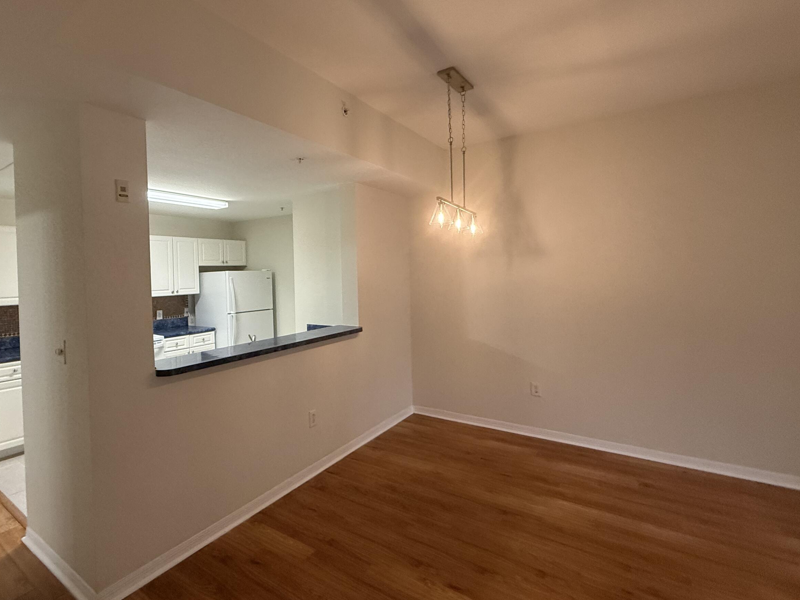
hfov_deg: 87.0
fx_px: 416
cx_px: 335
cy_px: 281
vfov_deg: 71.5
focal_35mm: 18
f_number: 2.2
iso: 500
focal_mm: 2.22
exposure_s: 1/120
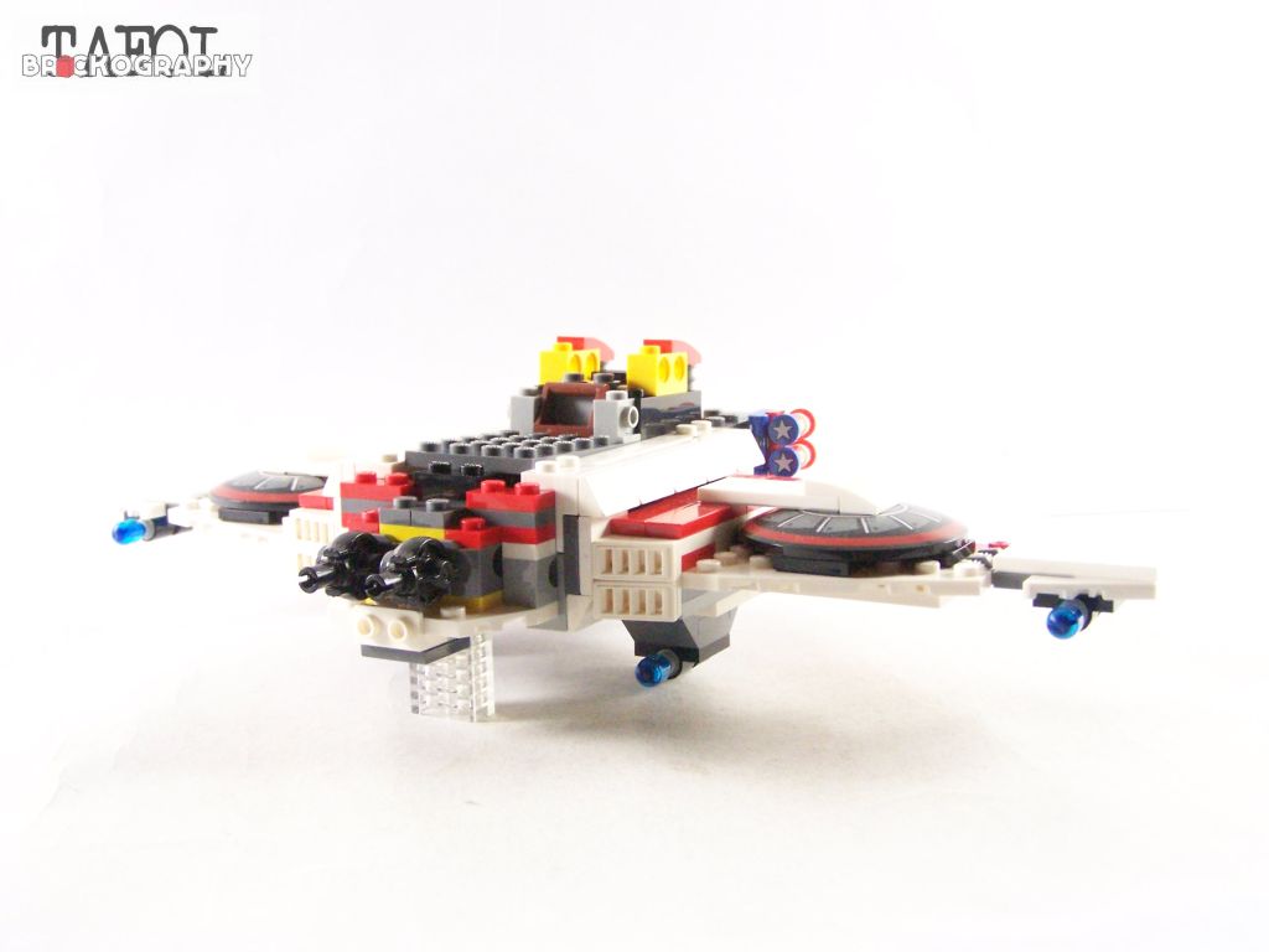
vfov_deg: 30.3
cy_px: 476
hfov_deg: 39.7
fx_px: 1760
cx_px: 634
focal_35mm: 48
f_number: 3.2
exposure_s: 1/60
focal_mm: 8
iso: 400
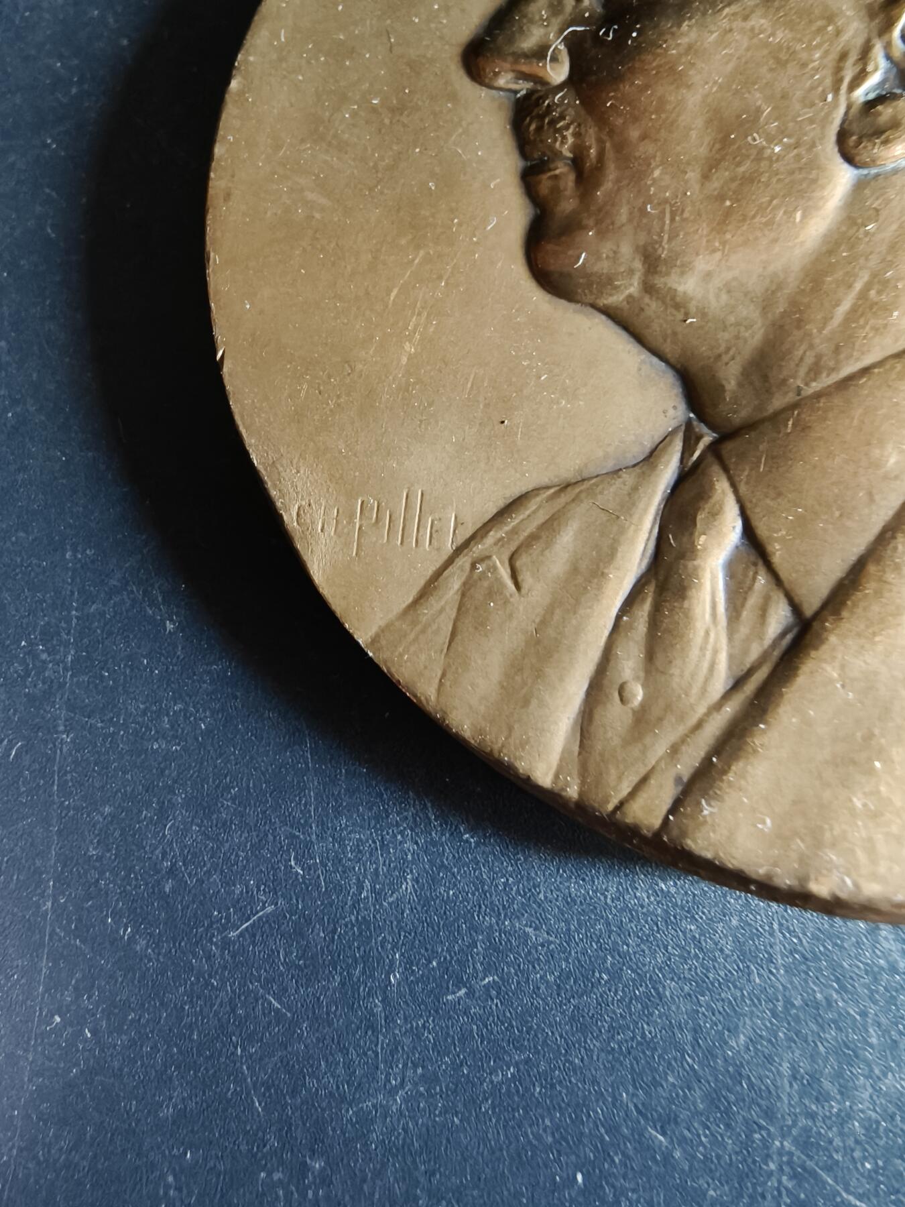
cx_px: 452
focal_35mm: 23
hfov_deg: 58.9
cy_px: 604
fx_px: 802
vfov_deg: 73.9
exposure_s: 1/20
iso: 5000
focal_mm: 2.32
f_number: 2
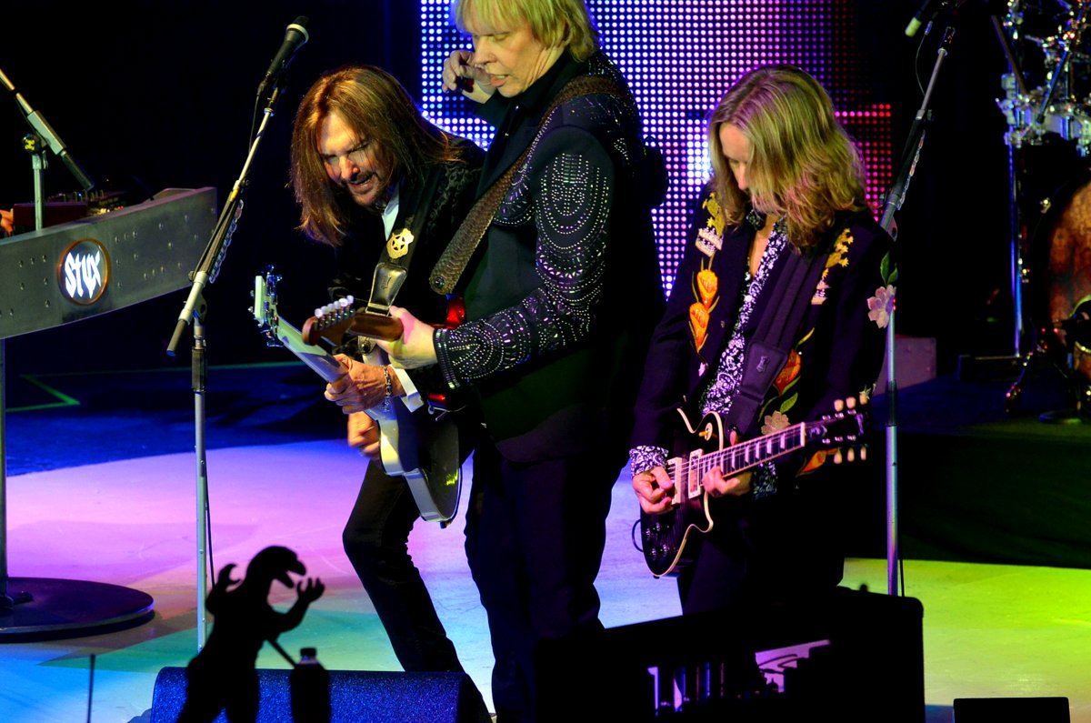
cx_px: 546
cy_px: 362
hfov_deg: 6.9
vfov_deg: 4.6
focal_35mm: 300
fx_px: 9074
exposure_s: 1/100
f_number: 5.3
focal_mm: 200
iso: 1600
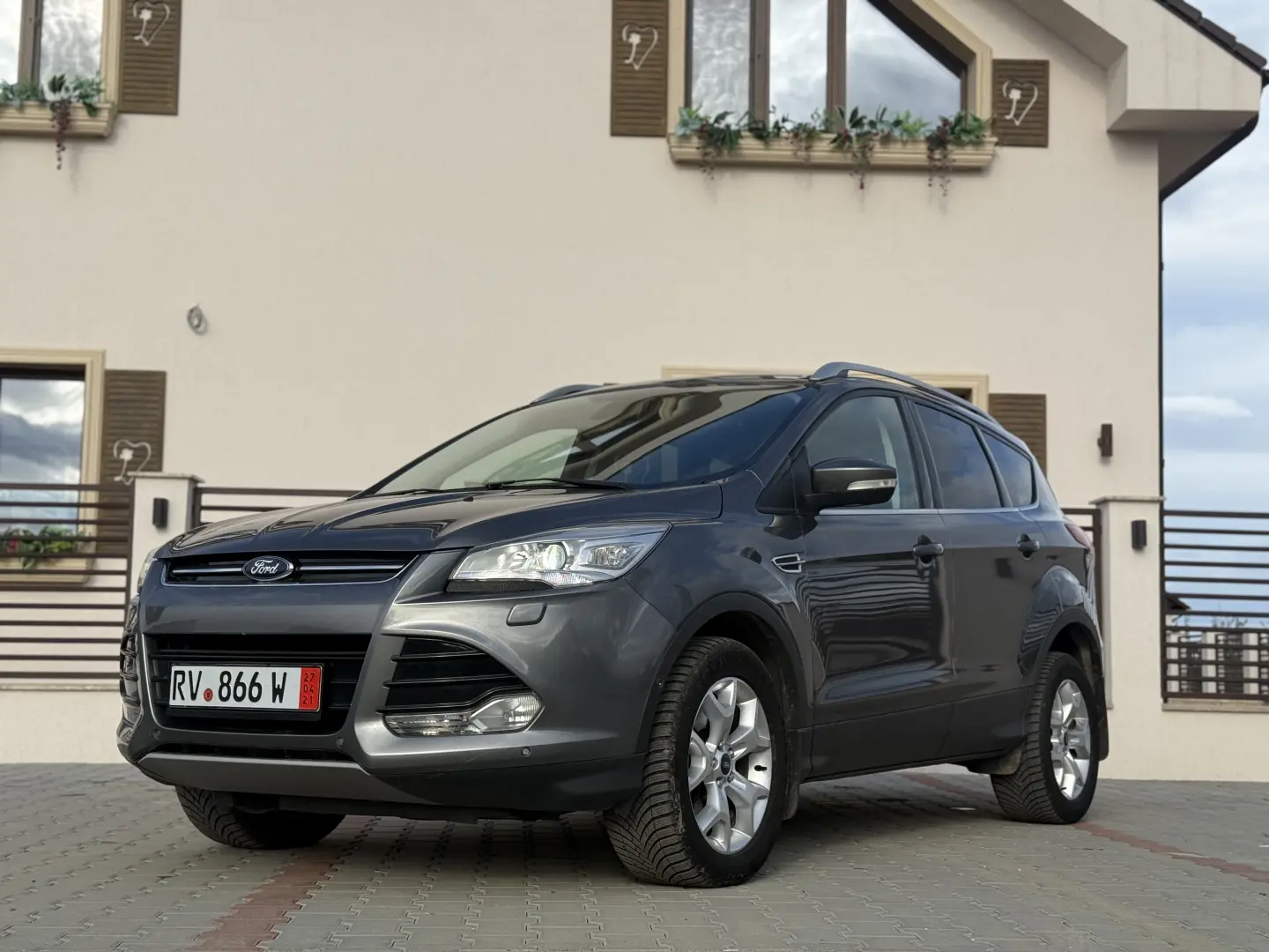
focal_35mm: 48
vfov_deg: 30.3
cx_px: 634
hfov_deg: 39.7
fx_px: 1760
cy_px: 476
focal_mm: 6.76
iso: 64
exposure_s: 1/4329
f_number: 1.78
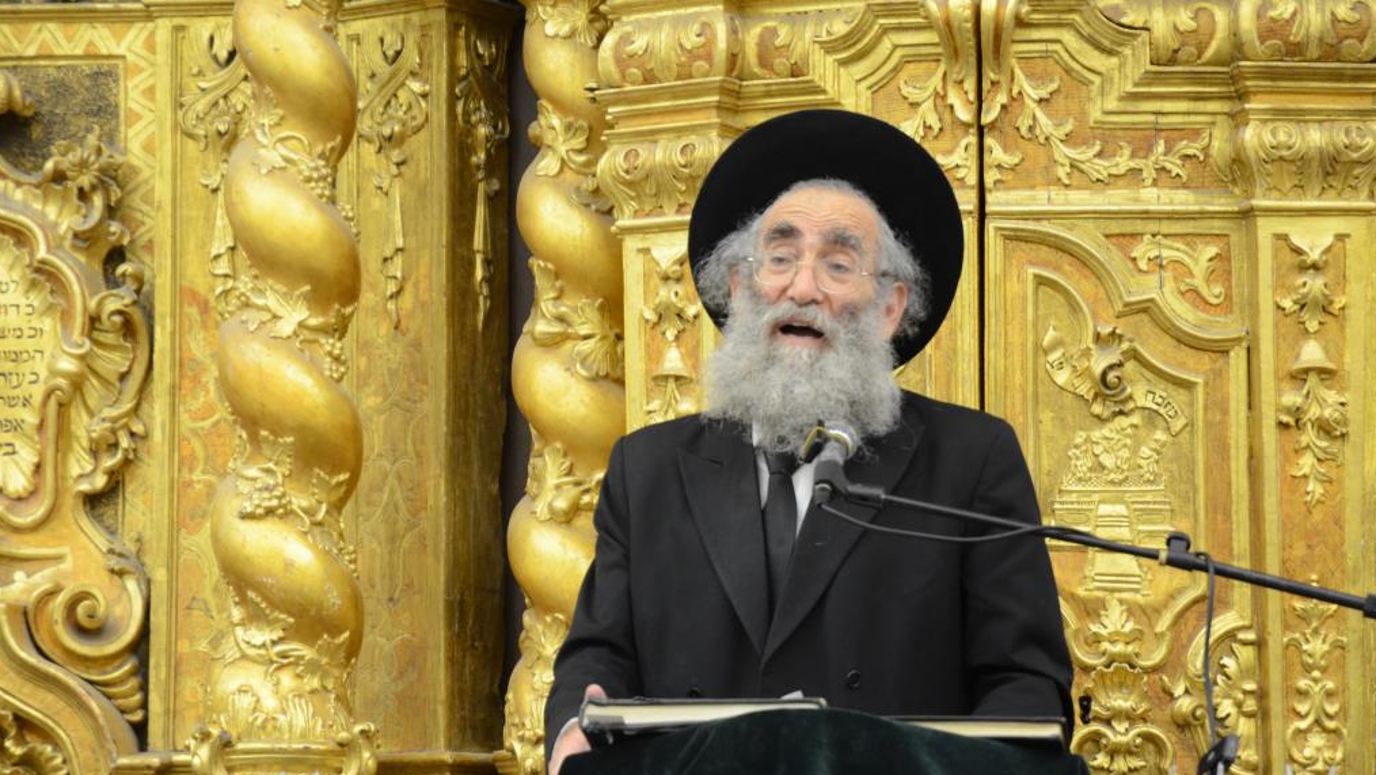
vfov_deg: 9.0
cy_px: 362
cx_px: 687
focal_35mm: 135
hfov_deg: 16.0
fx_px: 4910
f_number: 5.6
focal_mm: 85
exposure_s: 1/100
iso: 1250
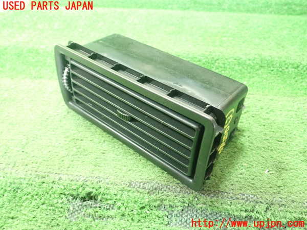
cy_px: 115
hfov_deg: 60.0
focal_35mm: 30
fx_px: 266
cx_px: 154
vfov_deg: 46.8
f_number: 2.3
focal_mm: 5.5
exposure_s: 1/80
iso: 800
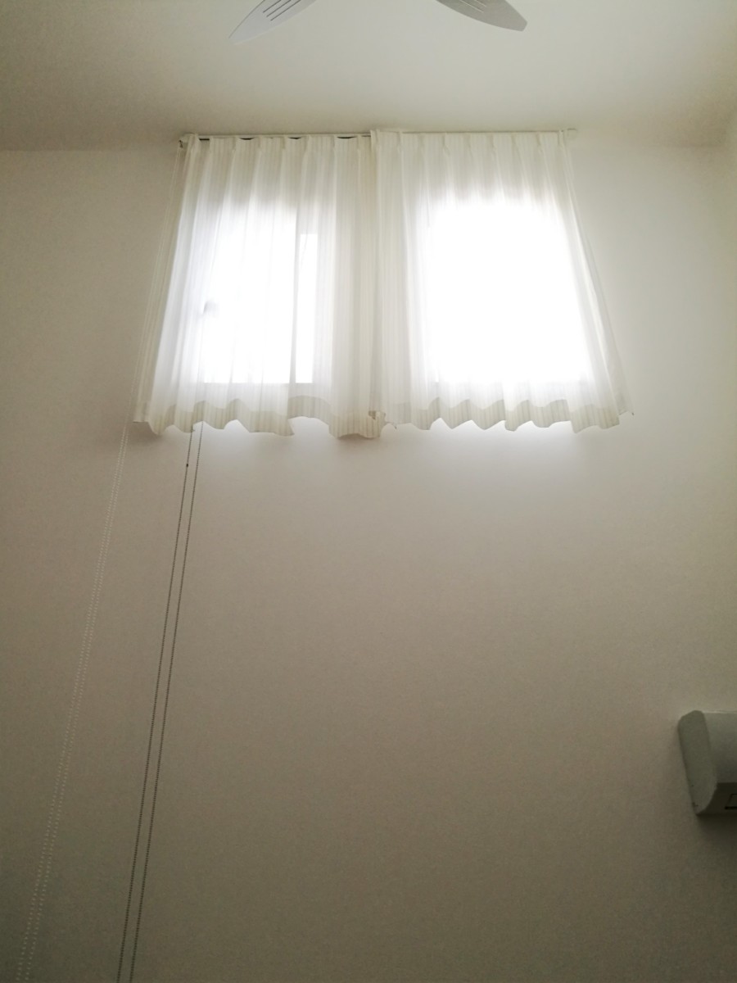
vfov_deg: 65.3
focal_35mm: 27
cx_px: 368
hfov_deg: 51.4
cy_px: 492
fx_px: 766
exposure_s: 1/33.3
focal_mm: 4.5
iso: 125
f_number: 2.2
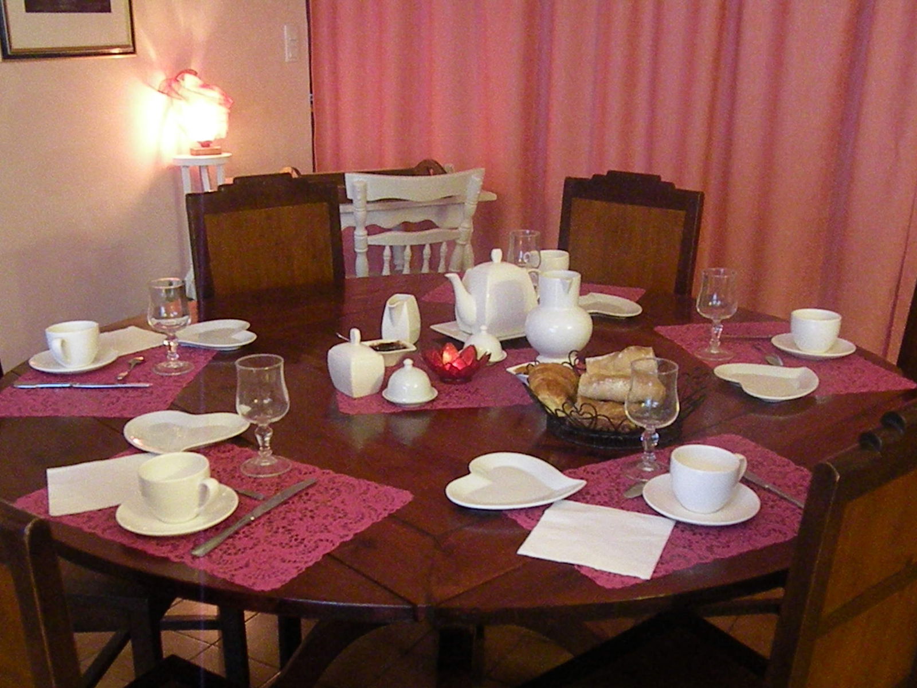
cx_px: 458
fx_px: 1113
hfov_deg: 44.8
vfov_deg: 34.3
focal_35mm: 42
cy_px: 344
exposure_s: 1/31.3
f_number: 3.2
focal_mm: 7.4
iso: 1600
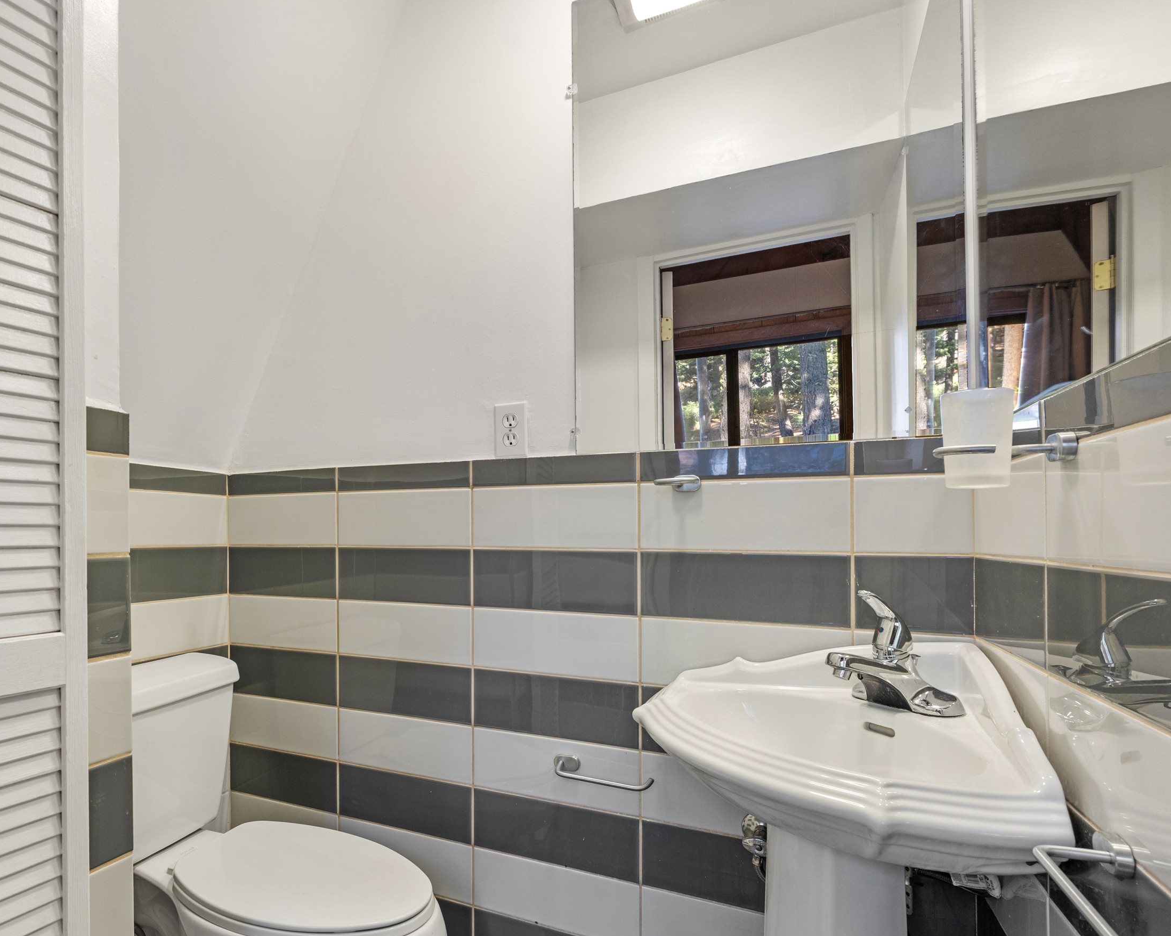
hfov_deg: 74.8
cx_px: 373
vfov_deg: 65.3
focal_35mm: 21
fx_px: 728
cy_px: 526
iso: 500
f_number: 8
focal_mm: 16
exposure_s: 1/10
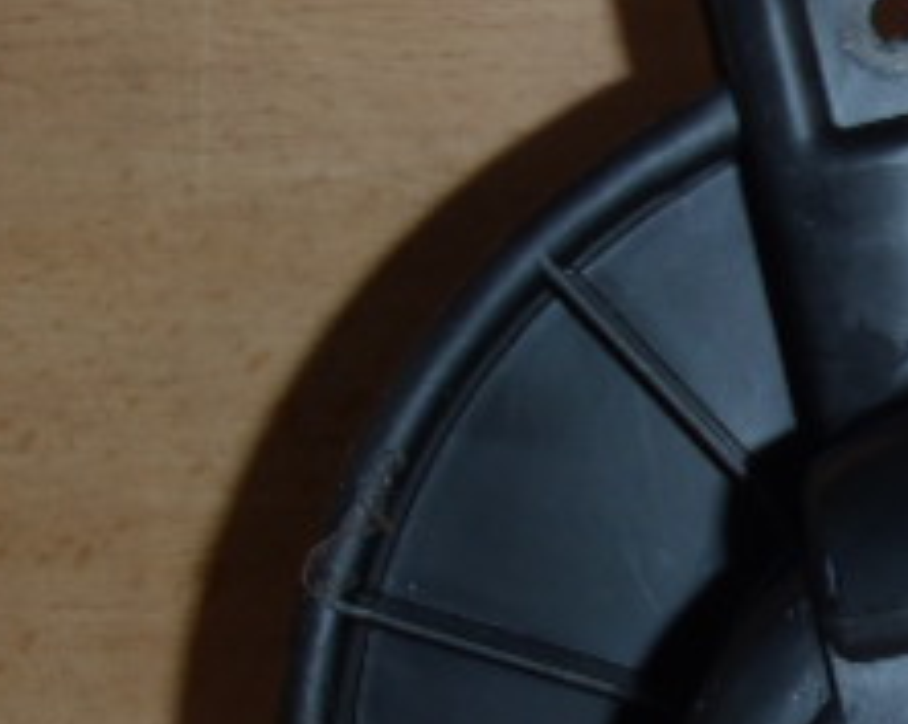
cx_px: 1055
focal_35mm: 107
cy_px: 810
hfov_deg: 17.2
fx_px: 2872
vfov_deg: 14.0
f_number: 4.6
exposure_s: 1/40
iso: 100
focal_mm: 6.83
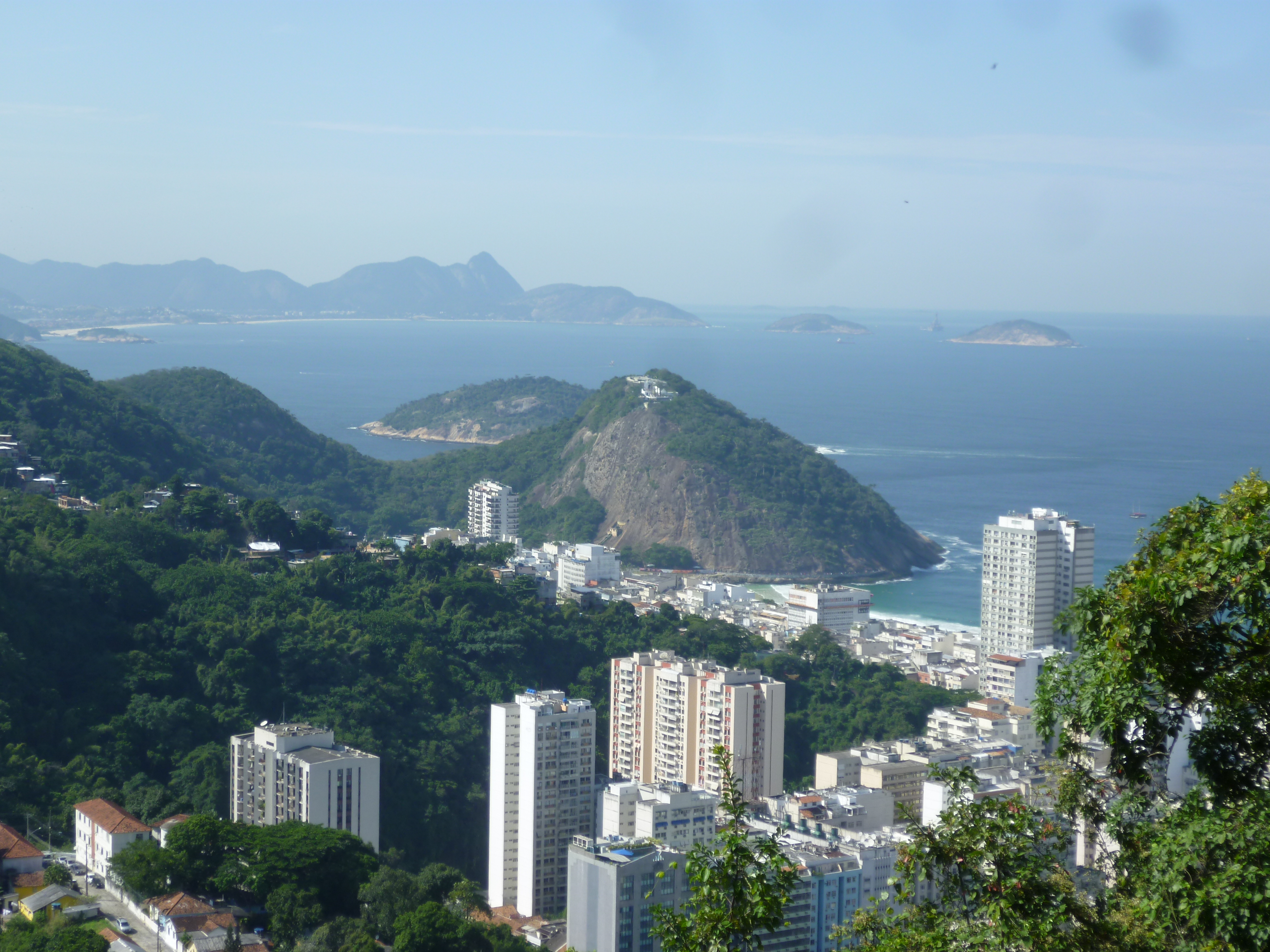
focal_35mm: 72
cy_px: 476
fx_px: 2642
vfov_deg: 20.4
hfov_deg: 27.0
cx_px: 635
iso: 80
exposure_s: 1/500
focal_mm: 12.8
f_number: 4.5
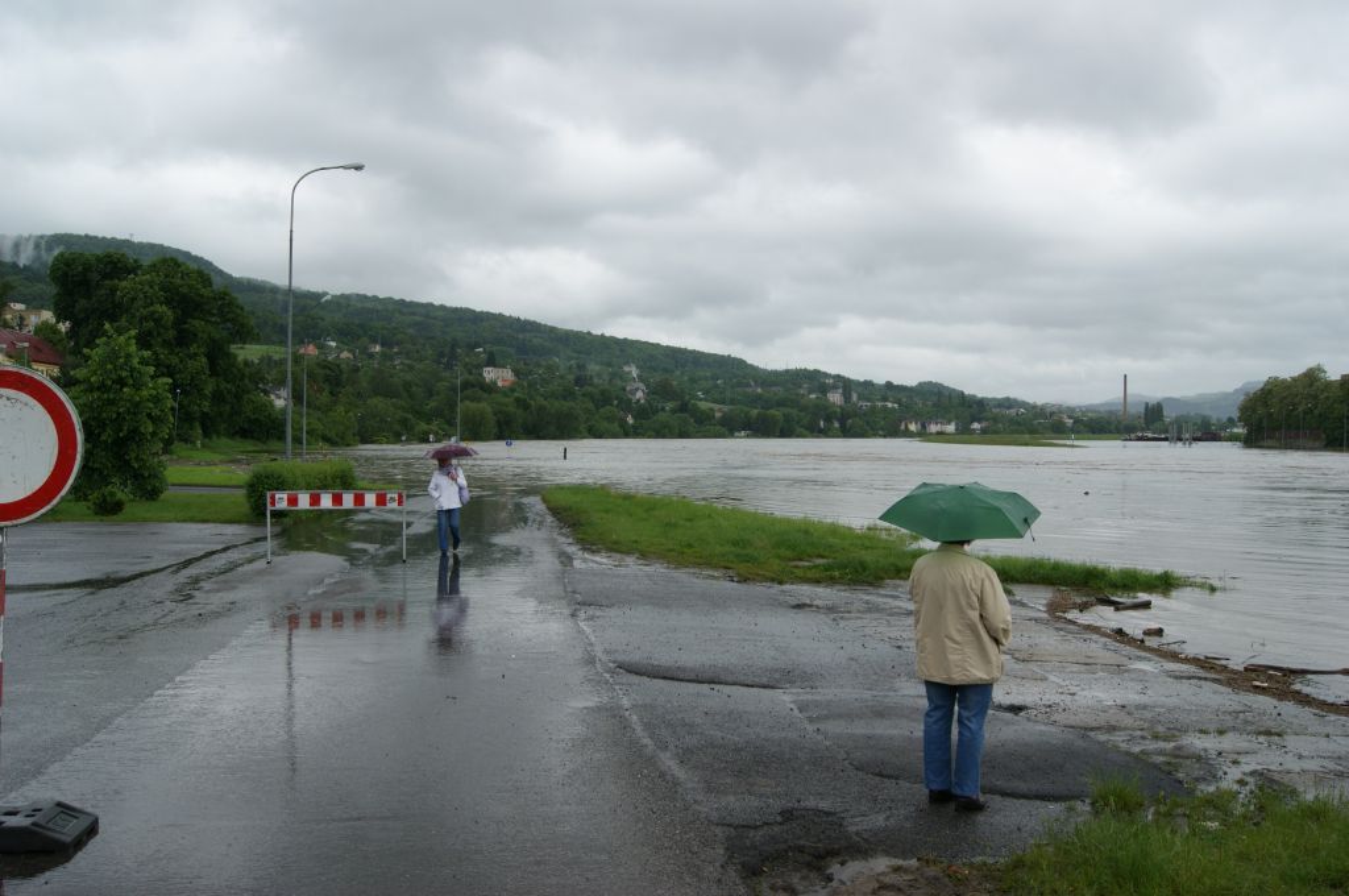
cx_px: 674
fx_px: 1123
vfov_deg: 43.5
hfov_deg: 62.0
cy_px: 448
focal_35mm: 30
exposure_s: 1/80
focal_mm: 20
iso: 100
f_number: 9
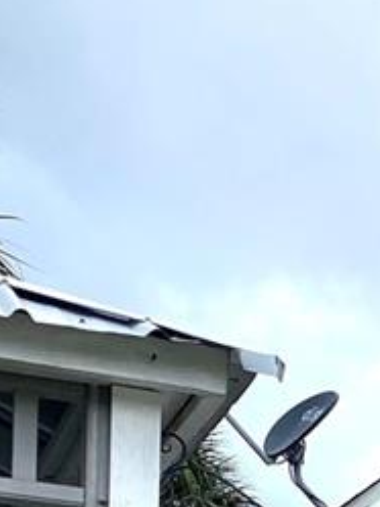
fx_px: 1844
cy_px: 920
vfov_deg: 13.9
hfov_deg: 10.6
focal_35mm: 126
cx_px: 817
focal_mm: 4.25
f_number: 1.8
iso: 32
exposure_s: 1/1608
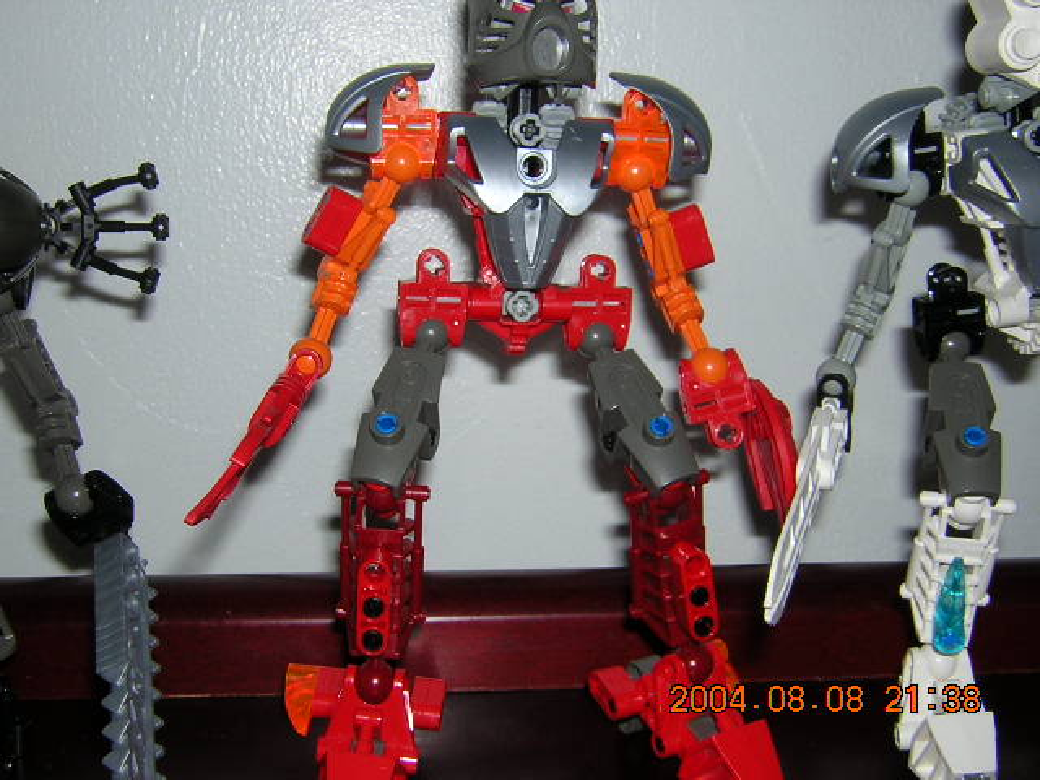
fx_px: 1412
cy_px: 390
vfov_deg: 30.9
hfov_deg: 40.4
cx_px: 520
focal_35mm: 47
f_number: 5.8
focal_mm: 6.1
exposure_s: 1/60.1
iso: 100
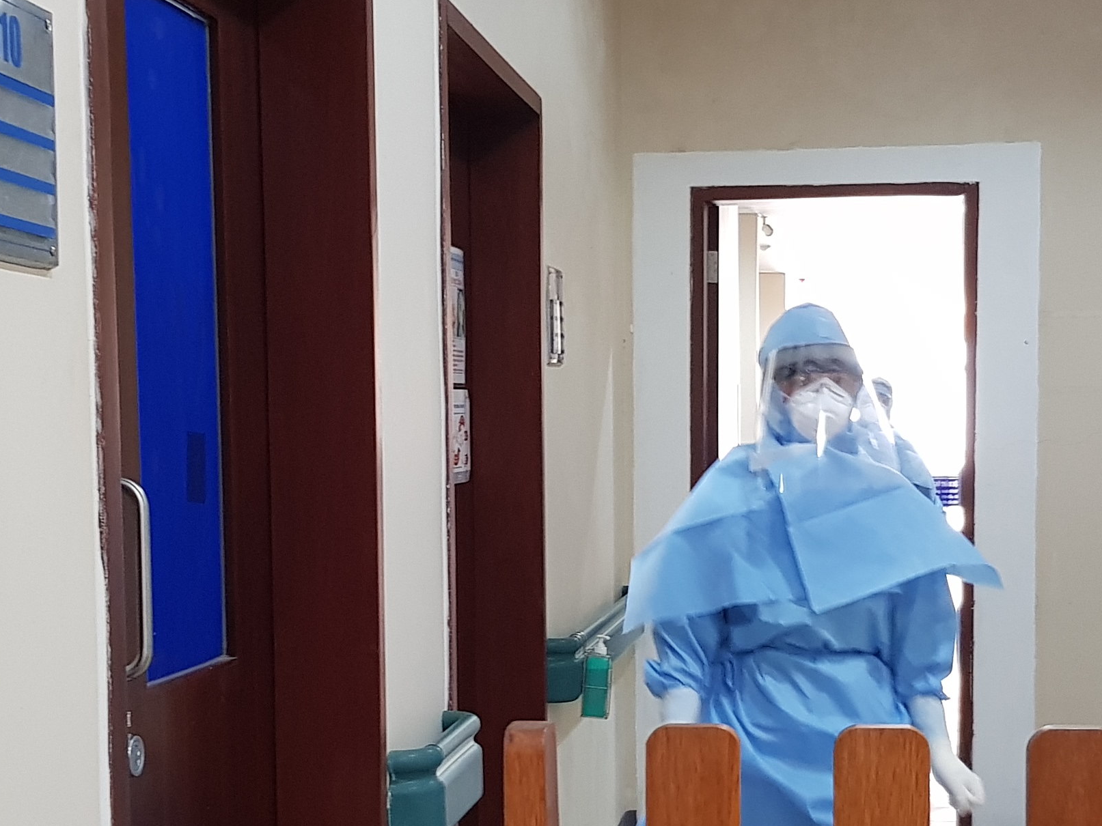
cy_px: 594
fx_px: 2069
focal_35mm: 65
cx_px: 712
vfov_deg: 22.4
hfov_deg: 29.7
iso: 200
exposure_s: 1/27
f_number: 1.7
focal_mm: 4.3
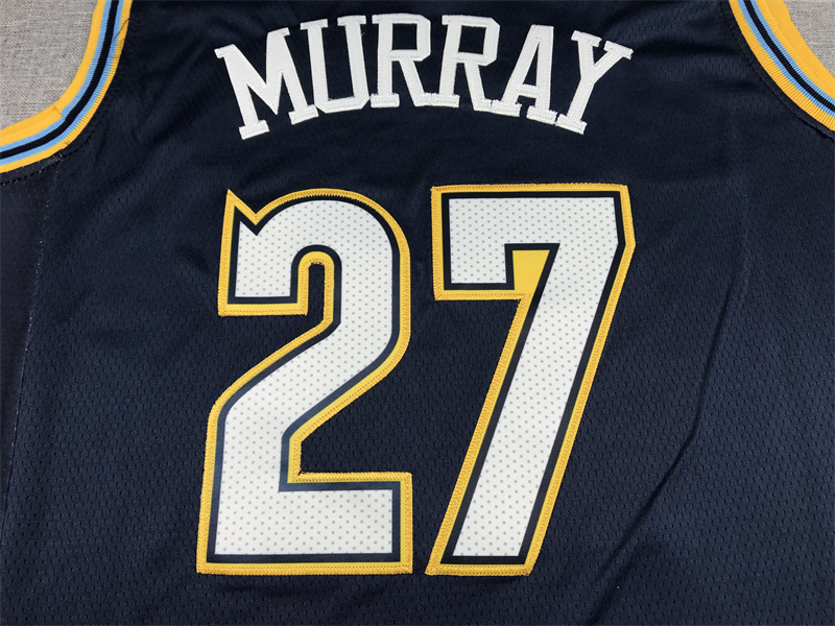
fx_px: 675
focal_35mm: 28
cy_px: 313
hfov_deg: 63.4
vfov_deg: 49.7
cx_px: 418
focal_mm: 3.99
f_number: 1.8
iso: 25
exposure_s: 1/50
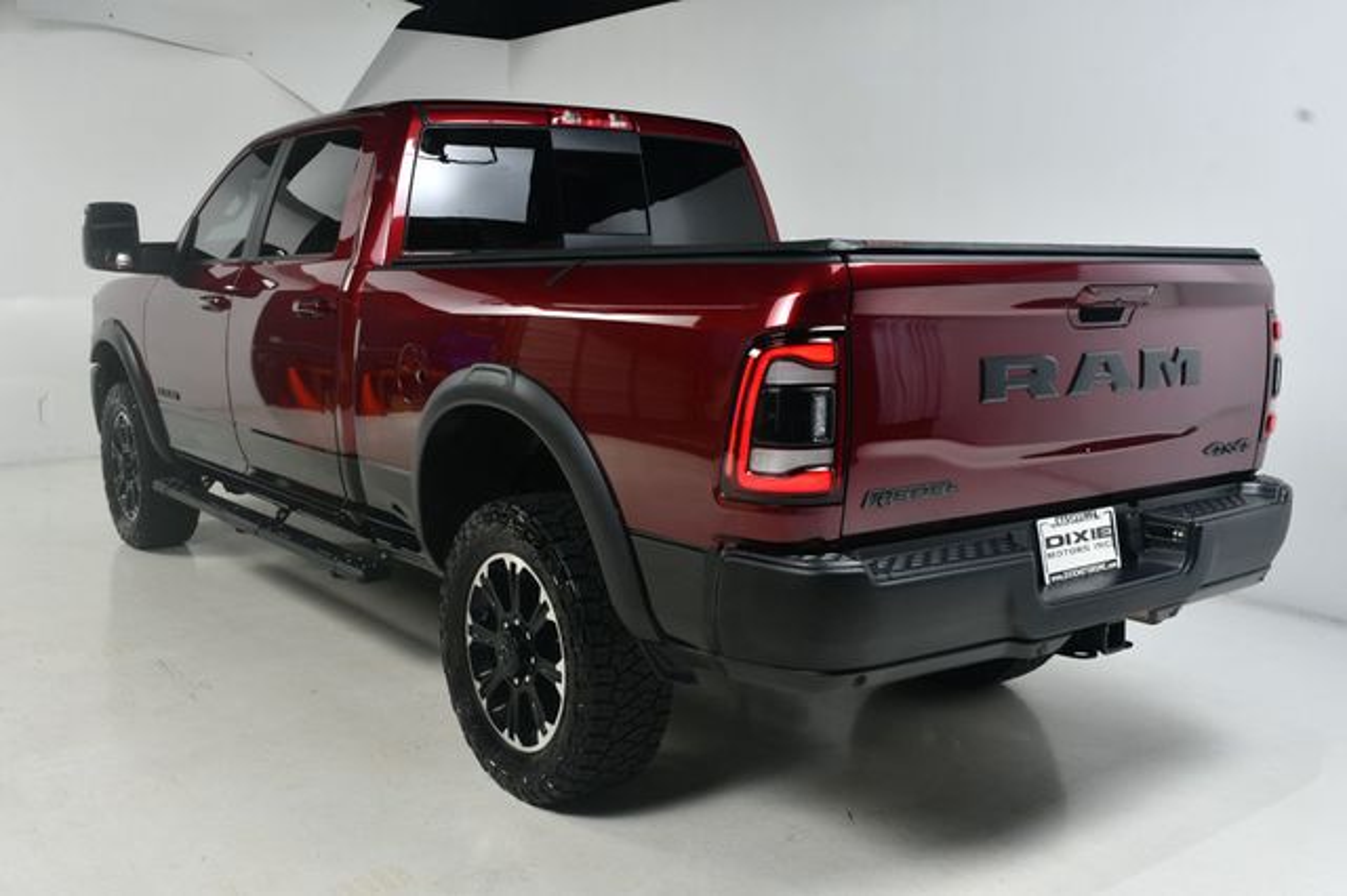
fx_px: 1346
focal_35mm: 36
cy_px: 448
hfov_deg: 53.2
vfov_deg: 36.8
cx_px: 674
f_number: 11
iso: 100
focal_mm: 24
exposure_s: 1/160
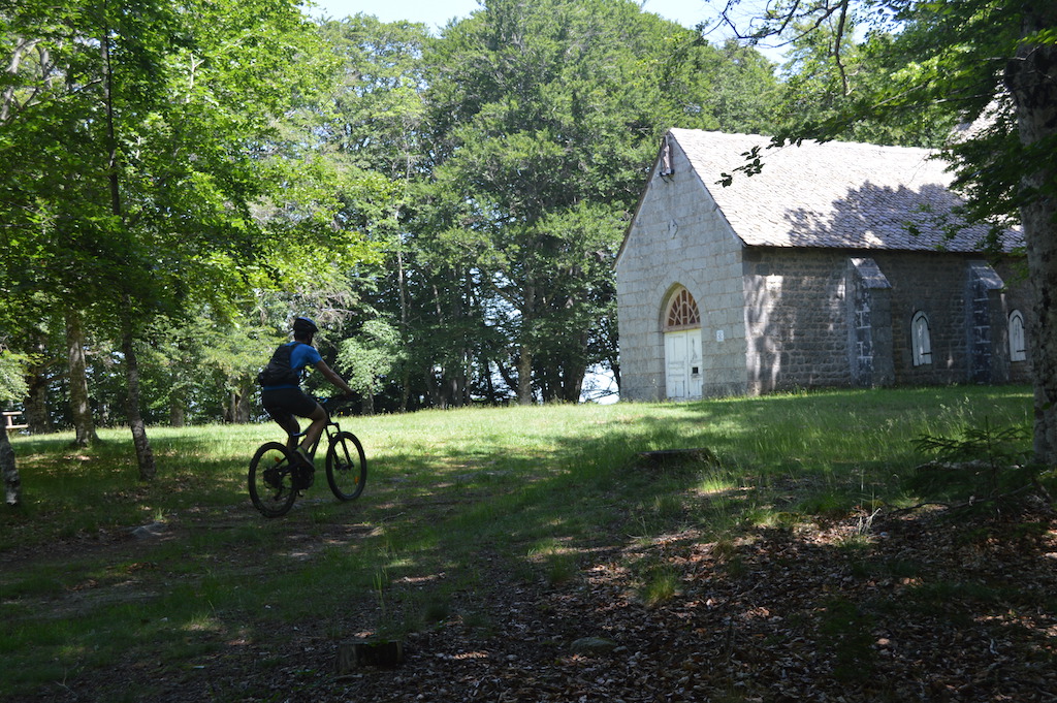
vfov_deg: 28.0
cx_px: 528
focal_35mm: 48
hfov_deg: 41.1
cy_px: 352
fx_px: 1408
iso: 160
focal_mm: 32
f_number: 5.6
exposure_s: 1/125
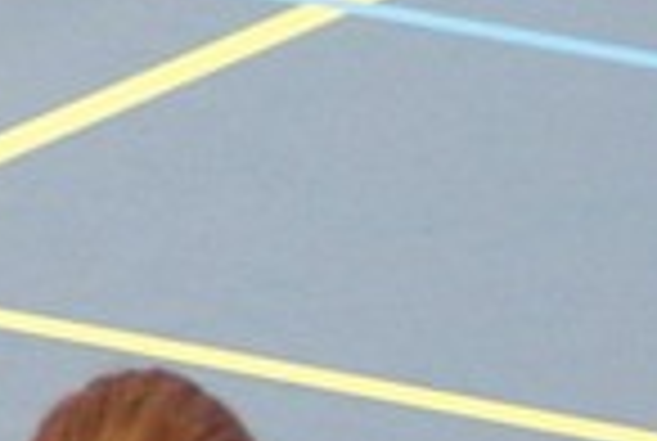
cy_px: -43
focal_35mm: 525
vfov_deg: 2.6
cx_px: 720
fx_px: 9601
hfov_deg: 3.9
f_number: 2.2
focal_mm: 50
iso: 640
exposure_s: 1/250
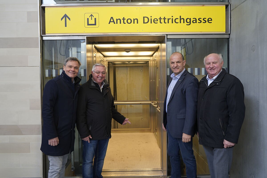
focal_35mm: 28
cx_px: 134
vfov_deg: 46.4
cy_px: 89
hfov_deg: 65.5
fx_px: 208
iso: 800
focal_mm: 28
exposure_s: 1/160
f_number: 4
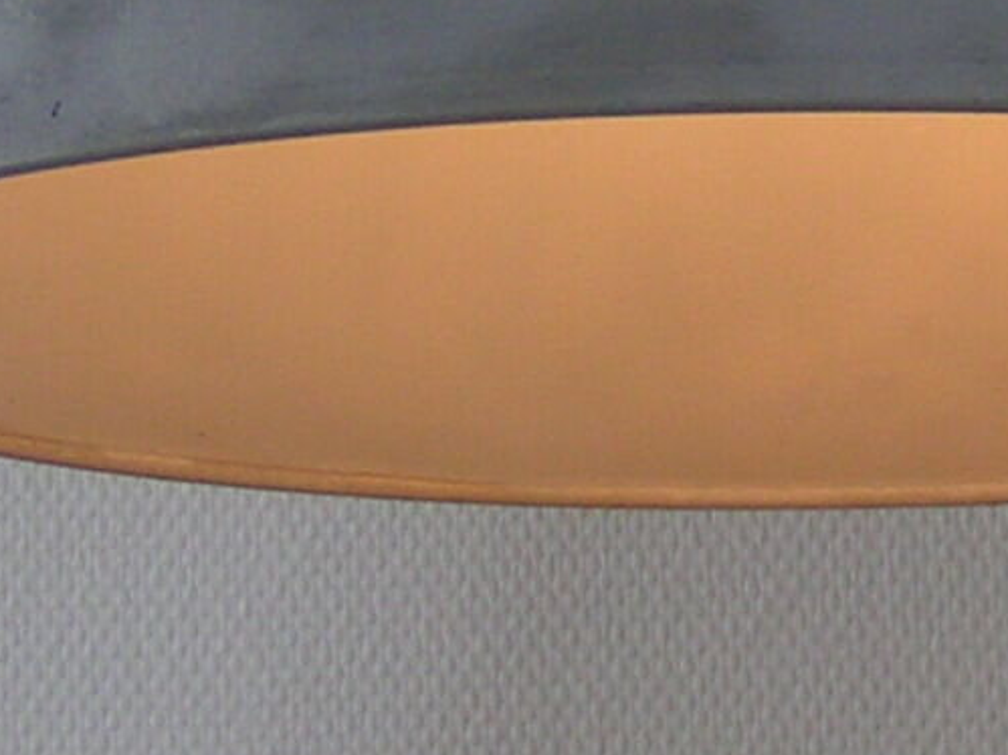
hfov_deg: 11.9
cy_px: -16
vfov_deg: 9.2
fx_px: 4658
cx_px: 1378
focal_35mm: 160
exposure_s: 1/50
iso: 80
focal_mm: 6
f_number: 2.8
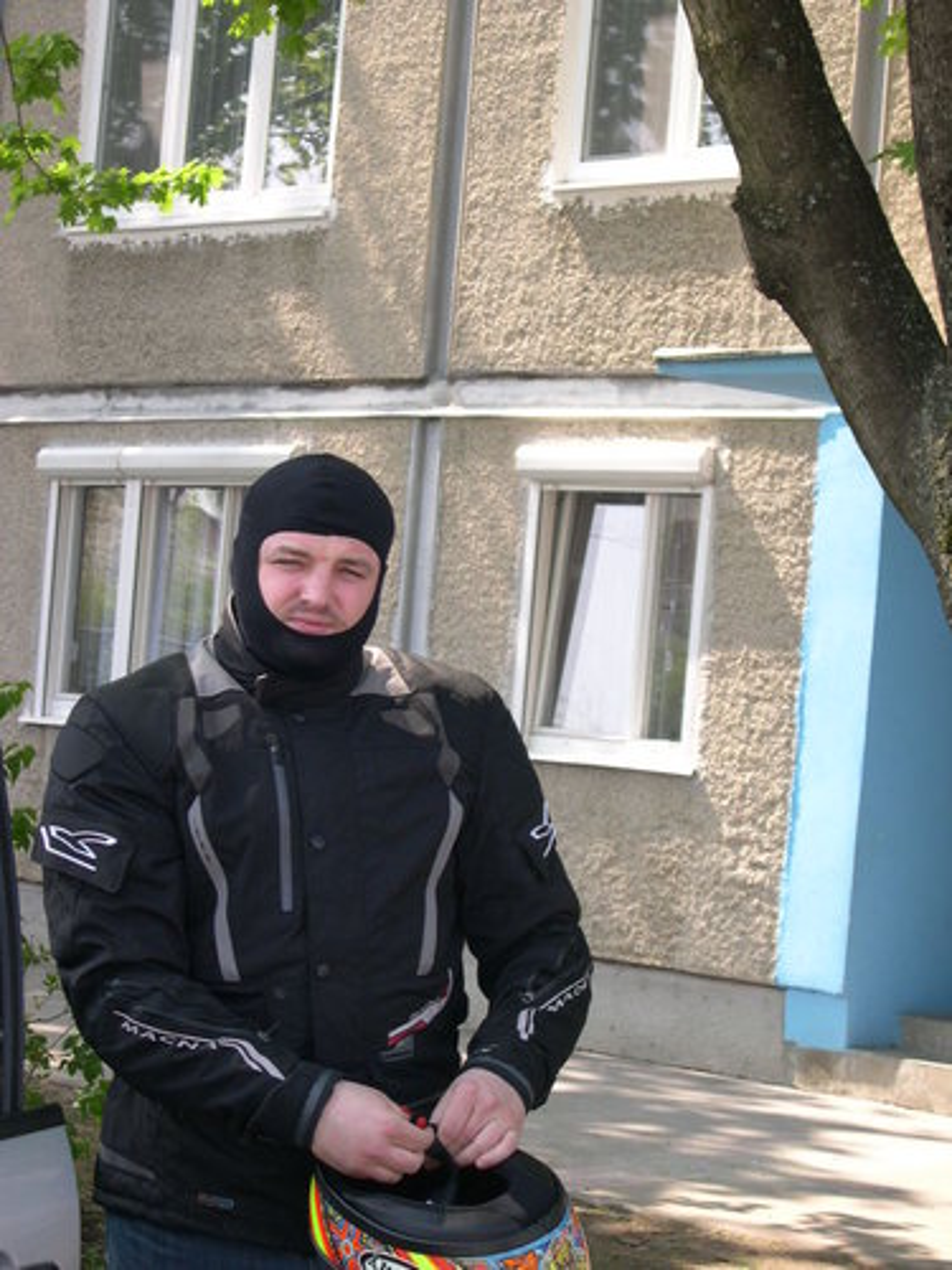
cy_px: 635
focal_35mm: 87
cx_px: 476
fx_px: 3190
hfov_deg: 17.0
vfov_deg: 22.5
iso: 100
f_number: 4.4
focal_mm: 18.4
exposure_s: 1/133
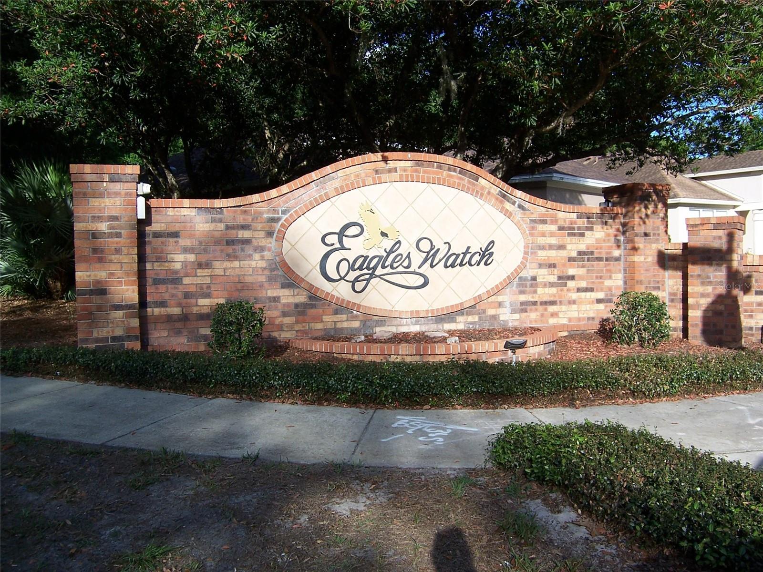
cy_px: 286
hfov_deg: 55.4
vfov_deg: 42.9
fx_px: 727
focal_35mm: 33
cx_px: 382
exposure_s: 1/500
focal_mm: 5.5
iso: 80
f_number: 3.4
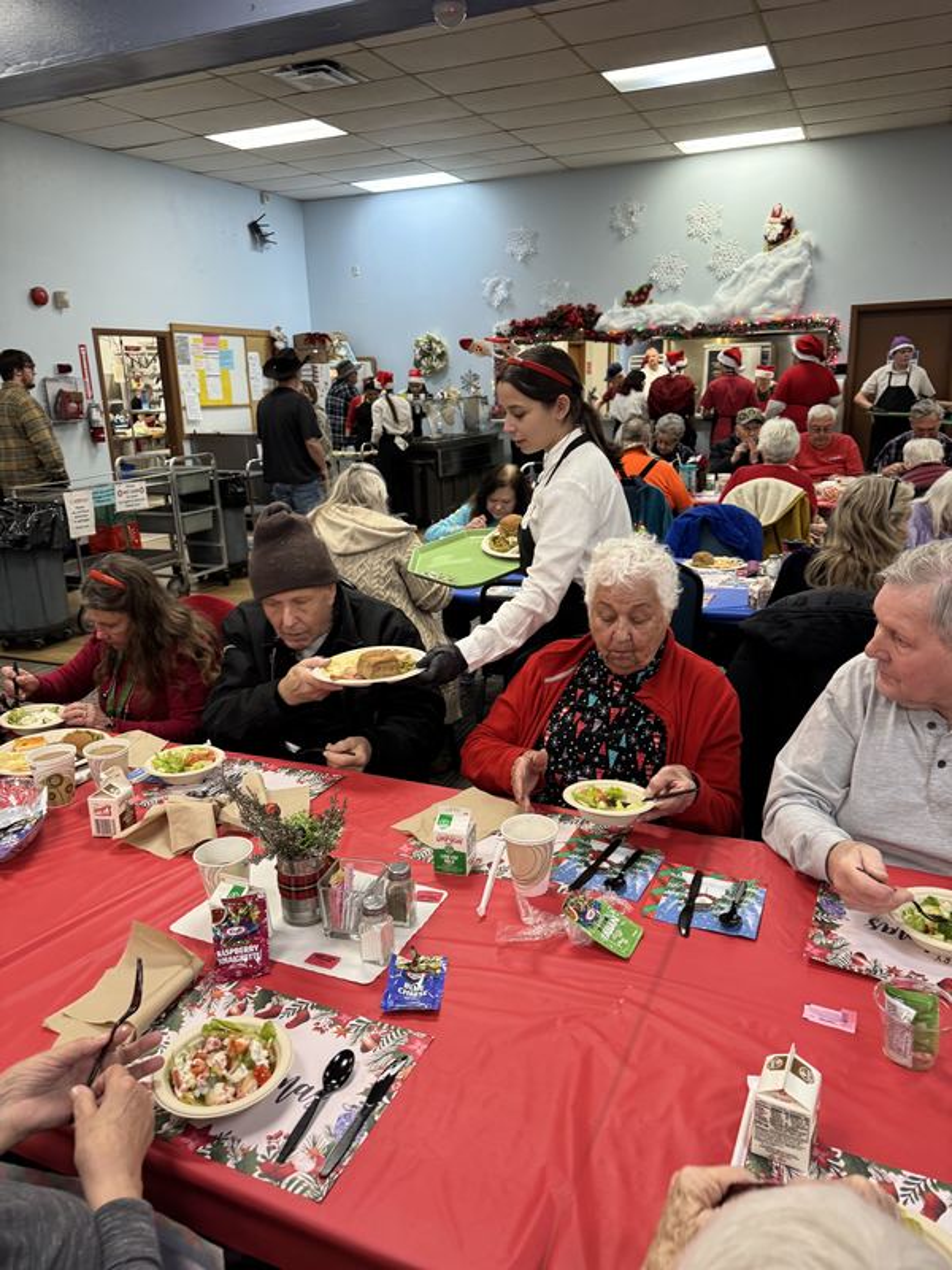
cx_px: 476
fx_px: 880
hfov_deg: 56.8
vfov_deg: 71.6
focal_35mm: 24
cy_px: 635
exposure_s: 1/60
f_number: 1.78
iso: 250
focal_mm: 6.76
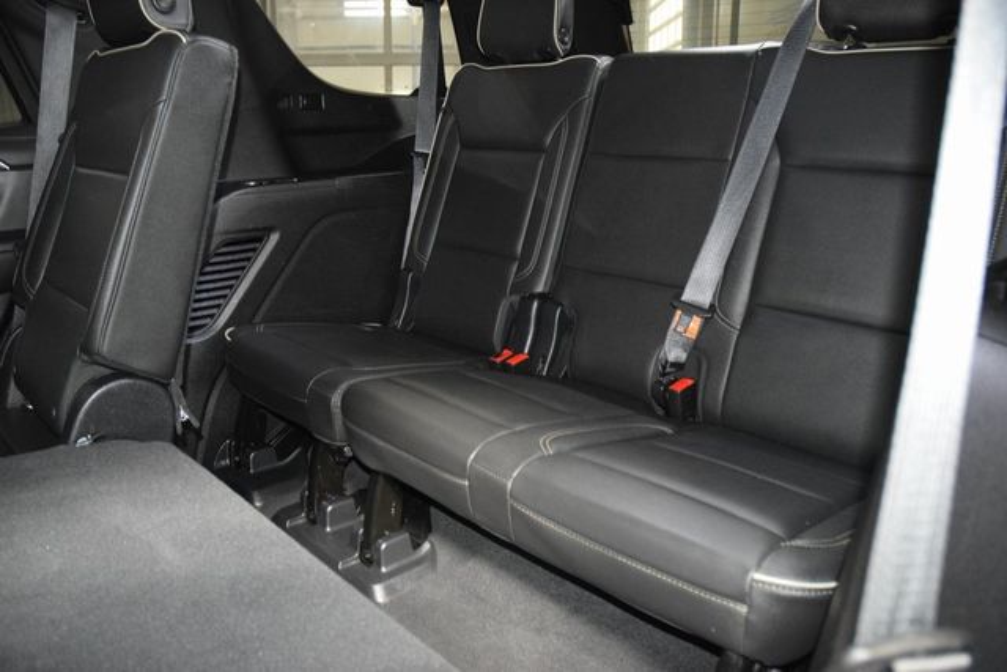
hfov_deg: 67.4
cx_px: 504
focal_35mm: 27
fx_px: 755
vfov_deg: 48.0
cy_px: 336
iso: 3200
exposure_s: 1/20
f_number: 3.5
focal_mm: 18
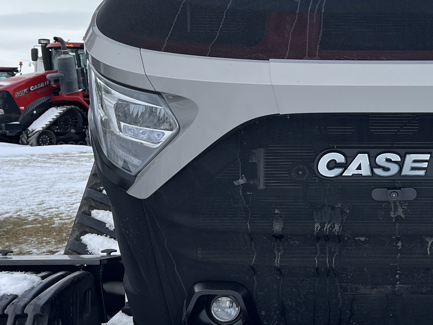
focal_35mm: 64
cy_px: 97
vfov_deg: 22.8
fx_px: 801
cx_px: 395
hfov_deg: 29.0
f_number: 1.6
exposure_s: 1/1404
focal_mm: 5.1
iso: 50
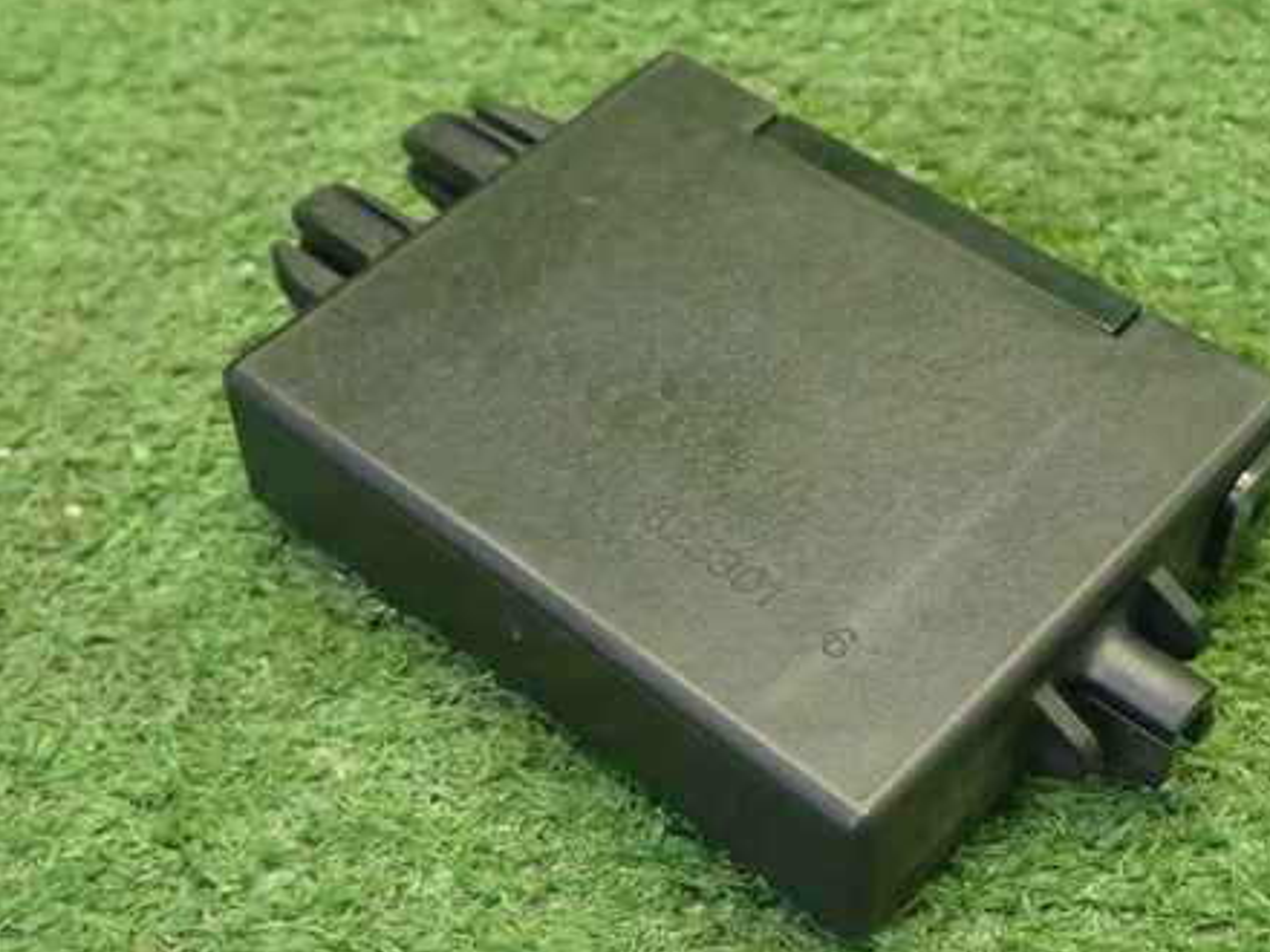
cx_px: 719
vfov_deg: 24.4
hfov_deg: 32.1
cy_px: 496
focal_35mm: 60
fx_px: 2201
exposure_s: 1/40
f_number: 2.9
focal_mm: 7.84
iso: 500
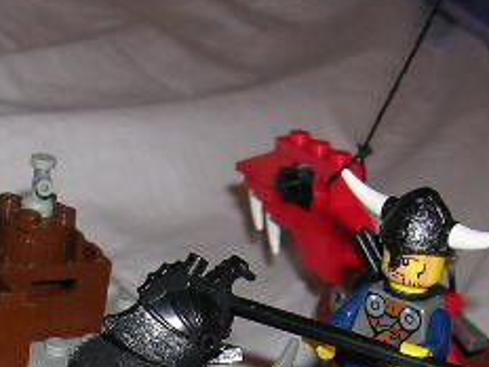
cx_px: 251
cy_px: 445
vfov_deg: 13.7
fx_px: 1483
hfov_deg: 18.7
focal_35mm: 105
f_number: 2.8
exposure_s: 1/60.1
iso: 50
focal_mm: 5.8
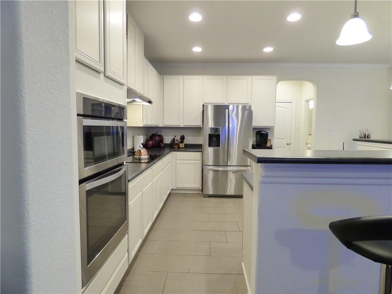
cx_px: 196
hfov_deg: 81.7
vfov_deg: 66.0
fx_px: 226
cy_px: 147
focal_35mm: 20
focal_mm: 3.58
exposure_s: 1/25
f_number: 2.8
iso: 400
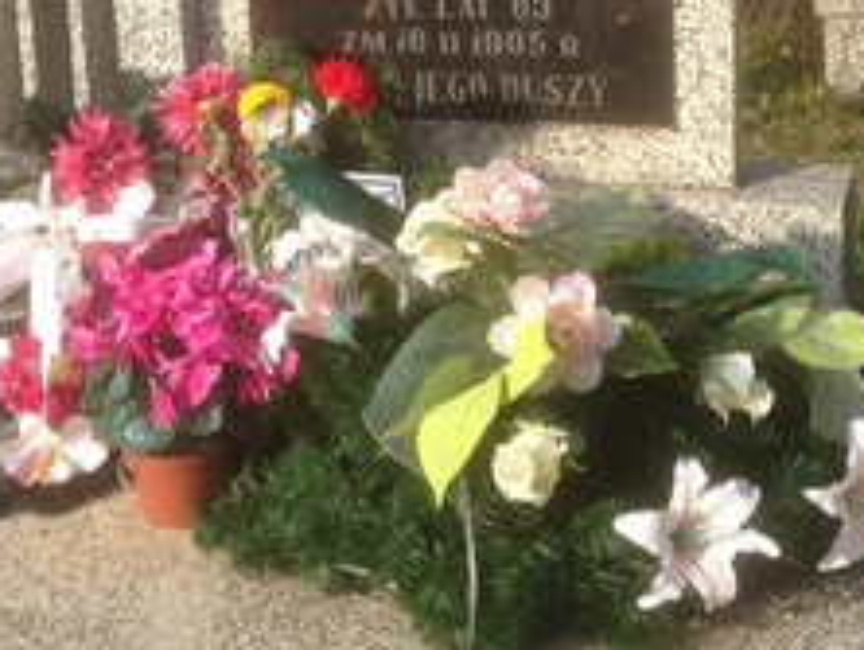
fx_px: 2374
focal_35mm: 95
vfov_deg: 15.4
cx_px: 424
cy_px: 62
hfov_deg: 20.6
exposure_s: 1/935
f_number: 2.4
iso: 50
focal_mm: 4.12
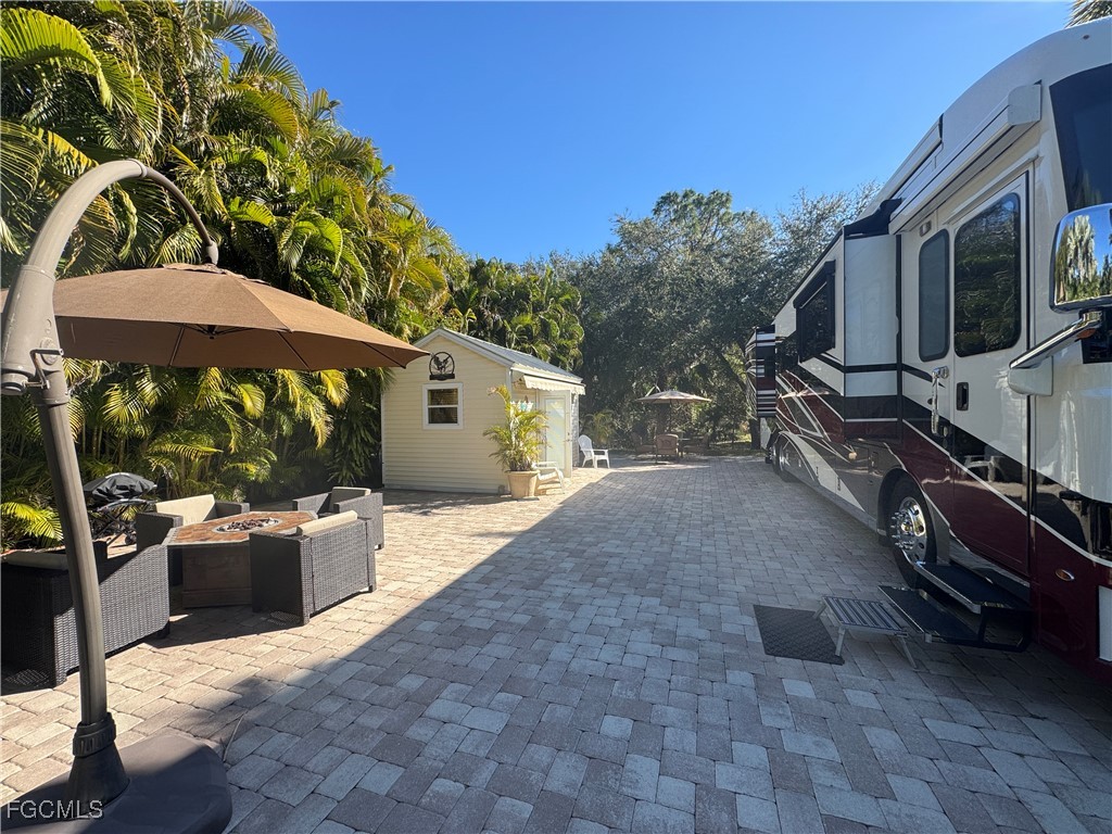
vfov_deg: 85.7
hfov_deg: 102.1
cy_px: 417
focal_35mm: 14
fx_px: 450
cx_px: 556
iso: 40
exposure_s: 1/868
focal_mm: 2.22
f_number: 2.2
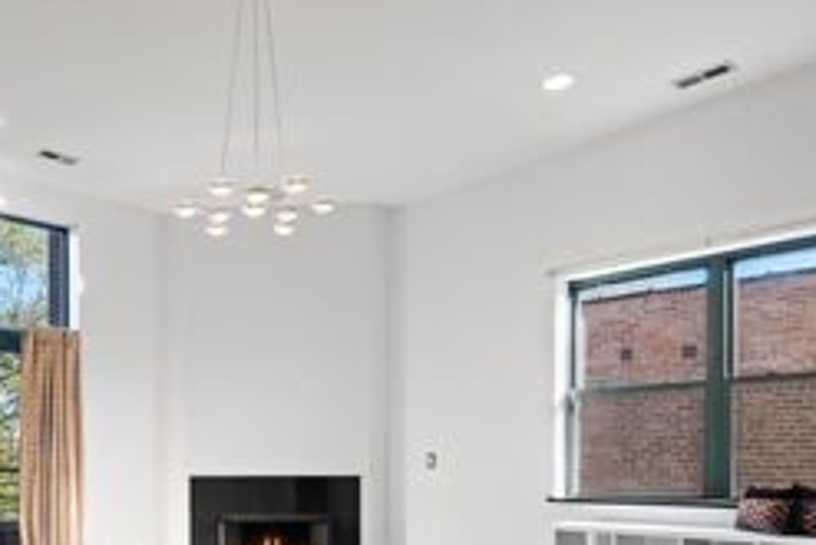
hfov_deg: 52.4
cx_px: 221
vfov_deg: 36.2
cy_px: 459
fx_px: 794
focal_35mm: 35
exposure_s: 1/25
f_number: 8
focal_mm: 18
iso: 200
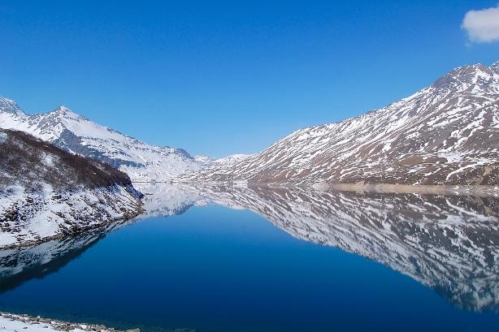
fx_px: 374
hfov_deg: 67.4
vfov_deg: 47.9
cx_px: 250
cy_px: 166
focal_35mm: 27
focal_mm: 18
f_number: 11
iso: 200
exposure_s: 1/400
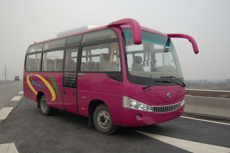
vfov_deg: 39.9
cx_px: 115
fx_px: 211
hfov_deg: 57.3
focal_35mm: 33
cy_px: 76
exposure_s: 1/125
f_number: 4
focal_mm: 22
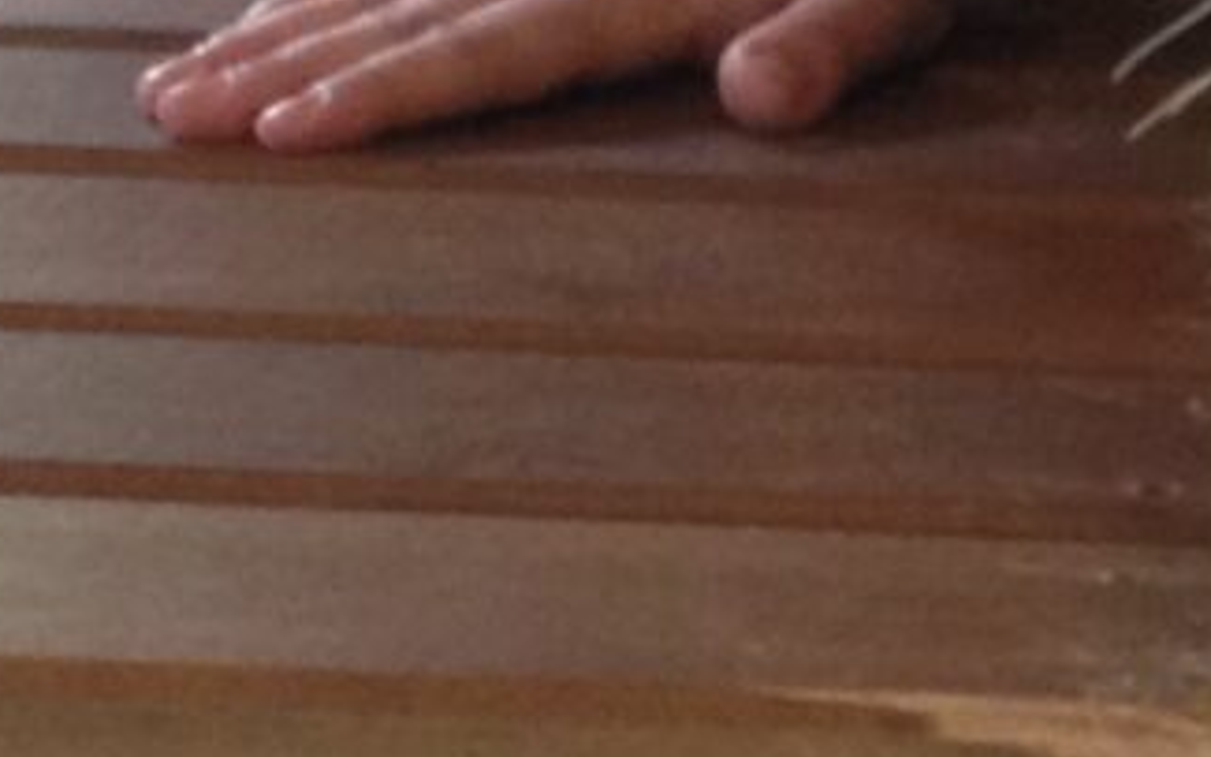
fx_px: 9635
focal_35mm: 292
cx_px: 2687
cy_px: -776
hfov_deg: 6.9
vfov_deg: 4.4
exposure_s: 1/20
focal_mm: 4.28
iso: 100
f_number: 2.4
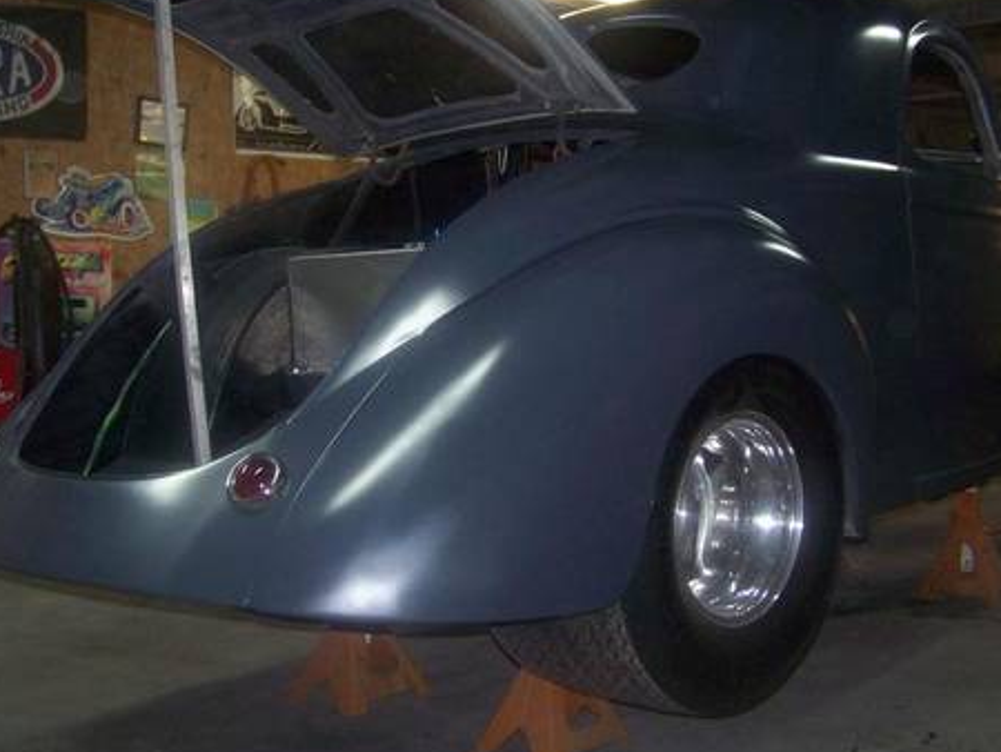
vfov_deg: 30.3
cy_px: 325
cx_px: 583
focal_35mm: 48
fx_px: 1389
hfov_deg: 39.5
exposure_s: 1/30
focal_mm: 5.85
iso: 200
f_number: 2.8
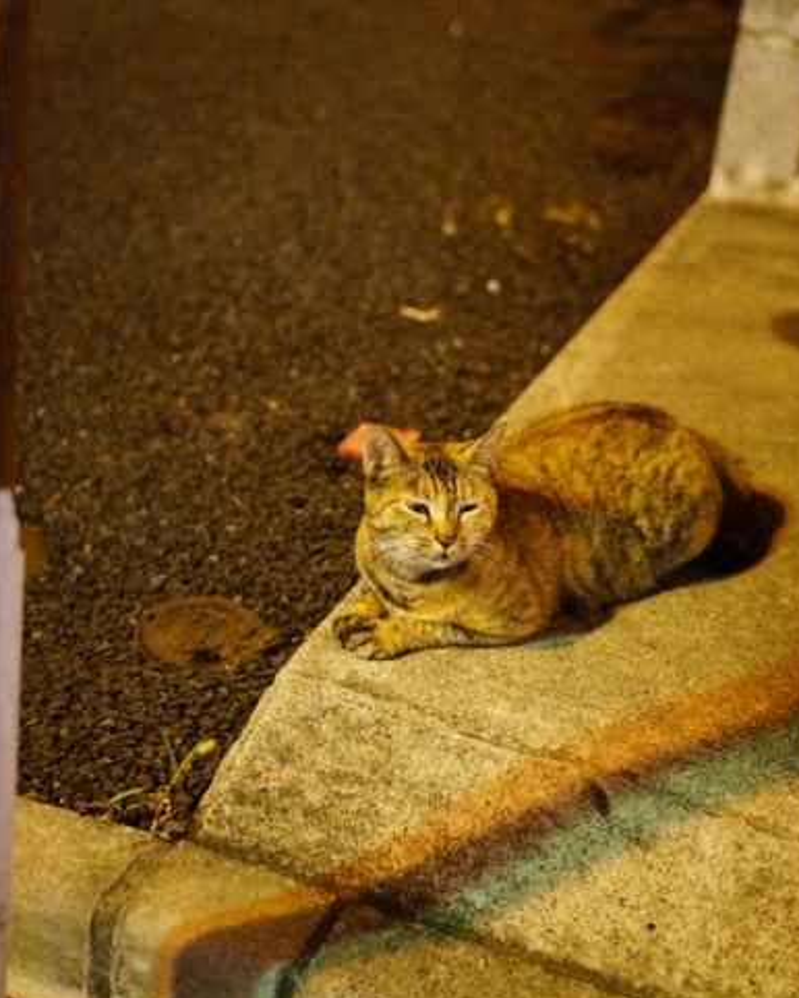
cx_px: 401
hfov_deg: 27.2
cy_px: 495
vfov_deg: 33.6
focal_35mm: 56
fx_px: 1654
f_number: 1.4
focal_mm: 30
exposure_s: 1/200
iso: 3200
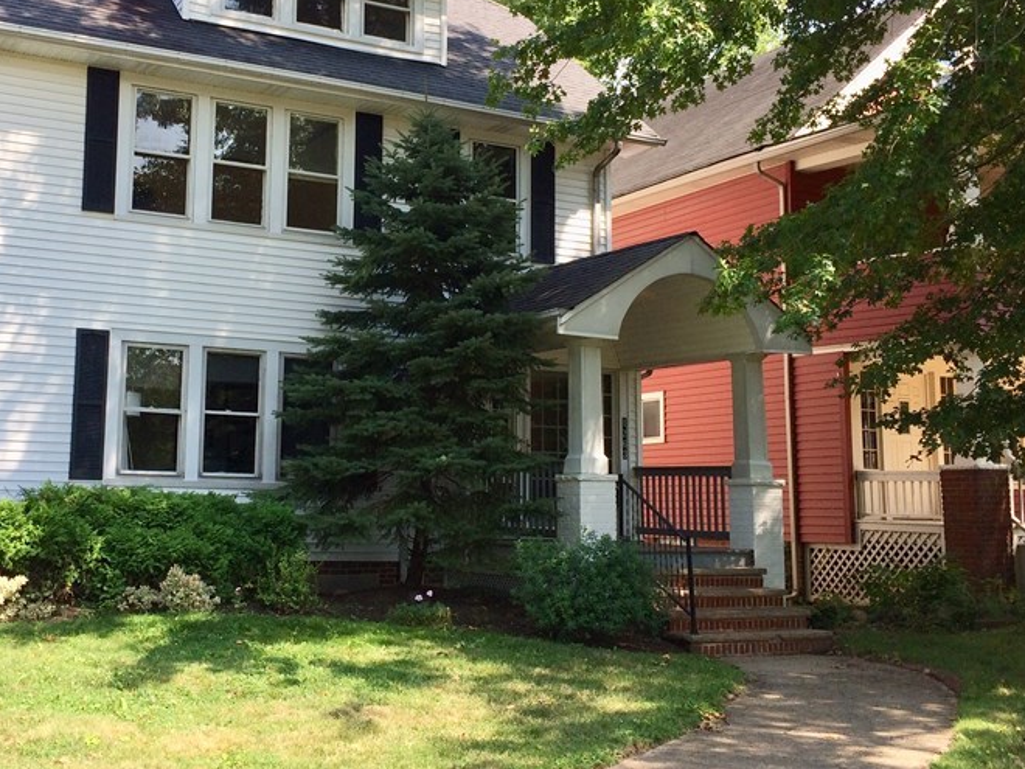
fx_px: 1332
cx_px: 385
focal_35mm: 45
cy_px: 323
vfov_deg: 32.1
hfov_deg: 41.8
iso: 32
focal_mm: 4.15
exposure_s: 1/789
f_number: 2.2
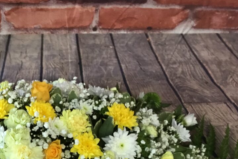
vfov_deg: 19.2
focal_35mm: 69
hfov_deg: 28.1
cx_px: 21
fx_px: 456
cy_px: 156
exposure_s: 1/33
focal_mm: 3.3
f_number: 2.4
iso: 125
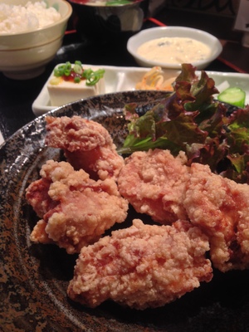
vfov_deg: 55.4
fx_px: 317
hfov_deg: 42.9
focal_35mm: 33
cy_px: 166
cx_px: 124
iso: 64
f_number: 2.4
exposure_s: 1/20
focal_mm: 4.12
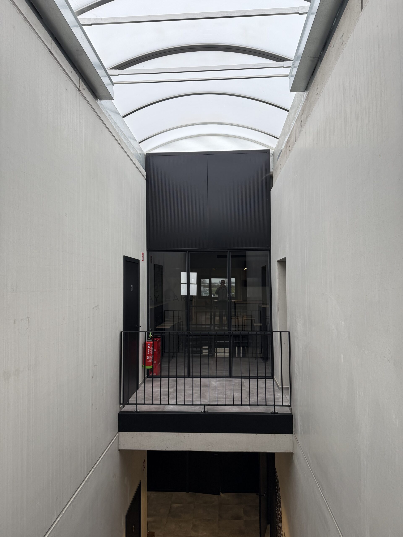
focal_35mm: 24
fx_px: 373
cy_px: 268
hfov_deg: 56.8
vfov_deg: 71.6
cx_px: 202
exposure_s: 1/155
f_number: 1.78
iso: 100
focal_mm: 6.76
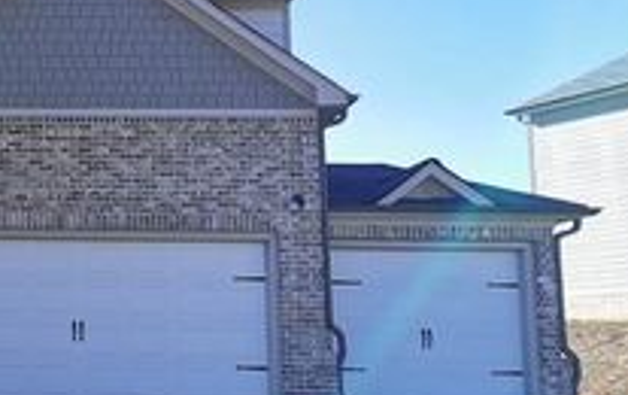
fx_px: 1183
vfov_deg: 18.9
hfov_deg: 26.5
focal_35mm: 69
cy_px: 181
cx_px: -121
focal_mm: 5.56
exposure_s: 1/676
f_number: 1.6
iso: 50
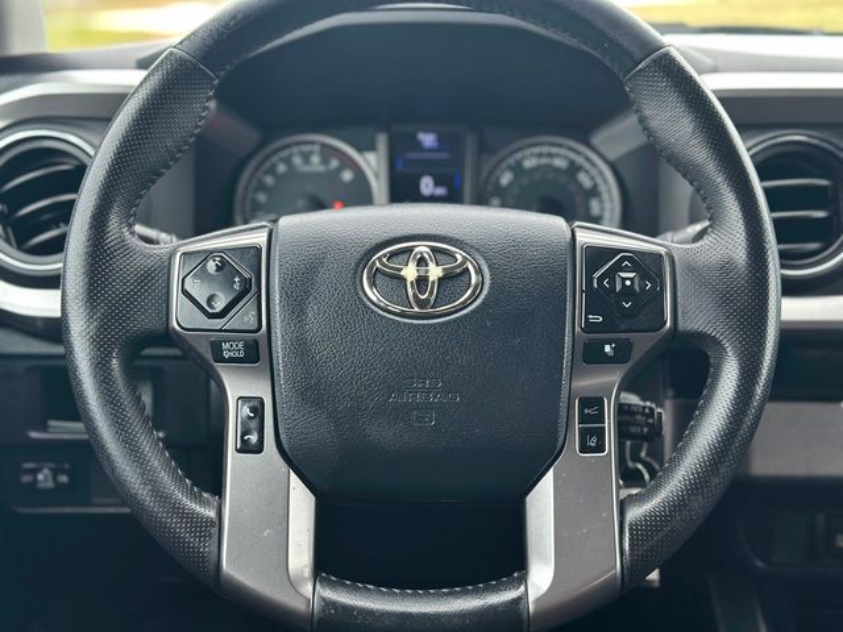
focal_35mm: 48
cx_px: 422
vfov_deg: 30.3
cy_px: 316
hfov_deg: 39.7
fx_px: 1169
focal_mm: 6.86
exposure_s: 1/60
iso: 320
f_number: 1.78
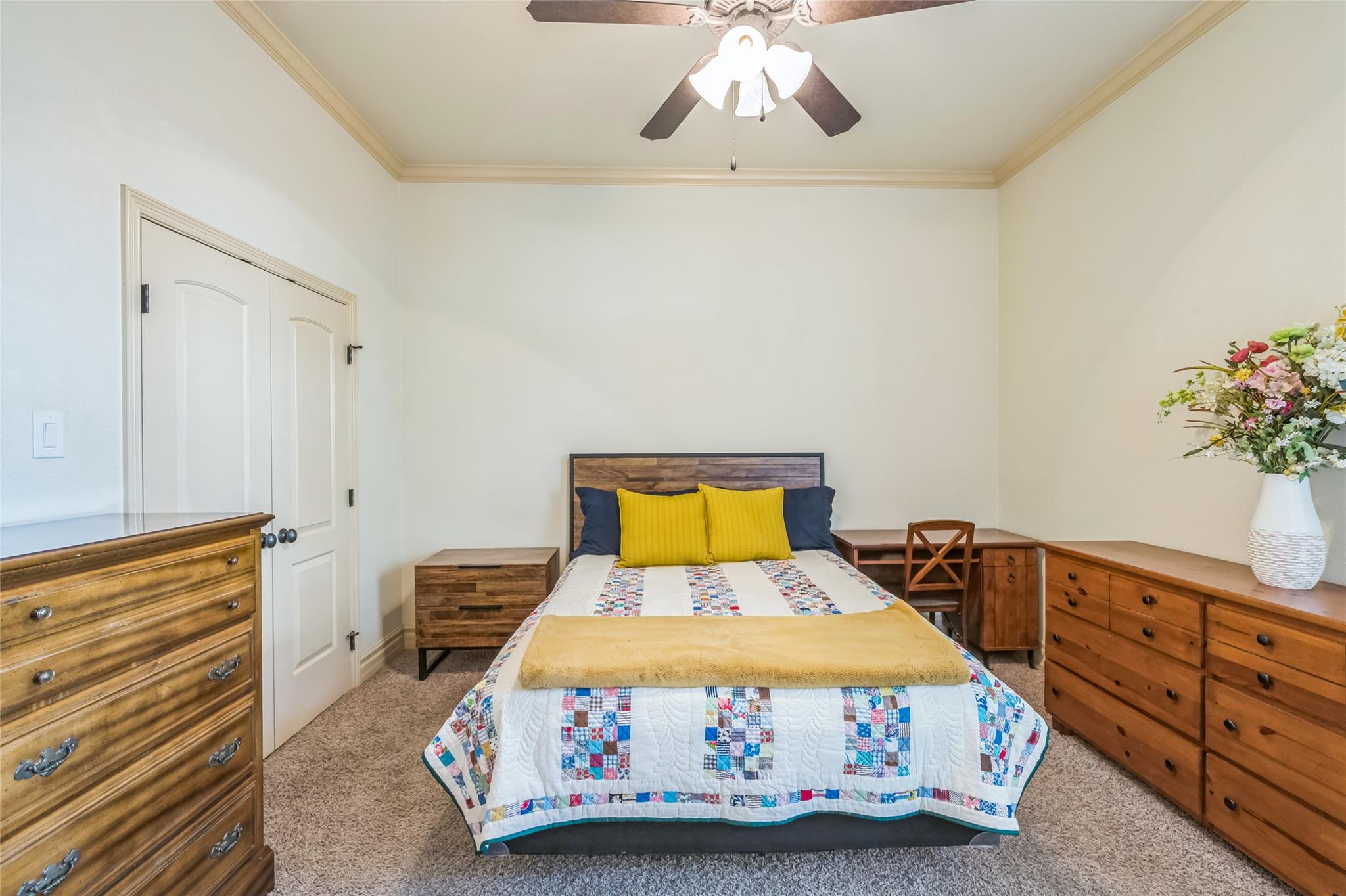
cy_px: 448
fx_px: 579
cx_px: 673
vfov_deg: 75.5
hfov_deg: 98.6
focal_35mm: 16
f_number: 7.1
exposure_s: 1/6
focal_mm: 15.5
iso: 400
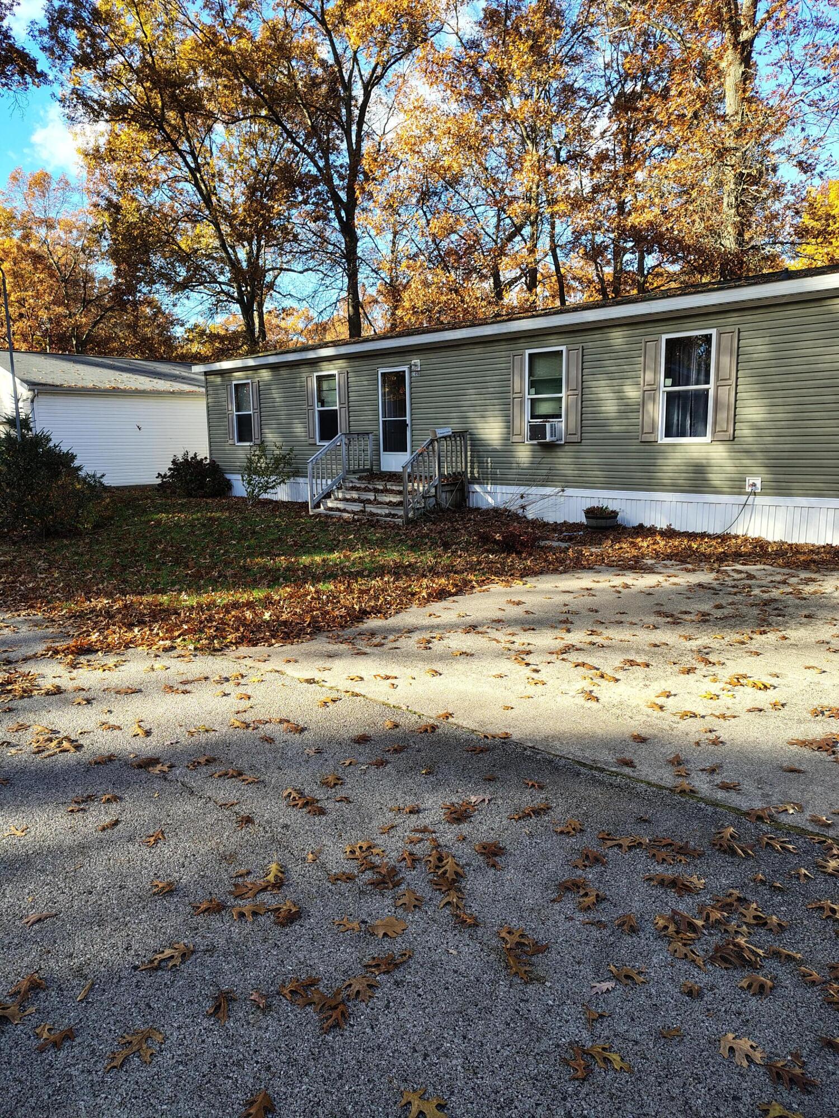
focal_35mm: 24
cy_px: 559
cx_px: 420
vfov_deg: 71.6
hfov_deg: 56.8
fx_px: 776
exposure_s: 1/288
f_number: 1.8
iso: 100
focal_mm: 5.56
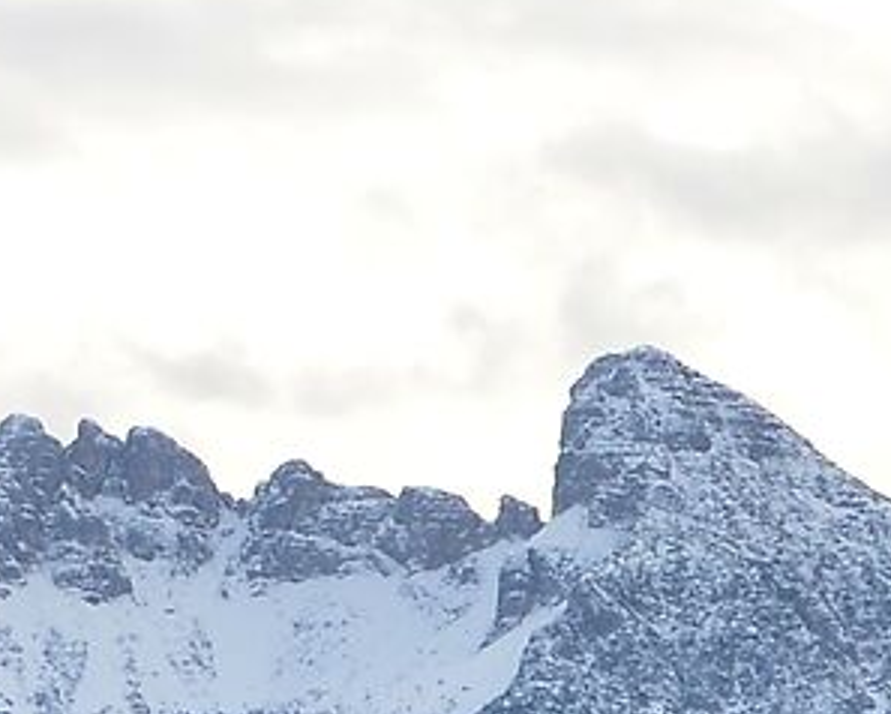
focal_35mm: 397
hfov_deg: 4.7
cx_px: -1722
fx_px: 10470
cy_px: 951
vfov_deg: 3.9
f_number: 7.1
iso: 140
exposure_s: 1/200
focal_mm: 35
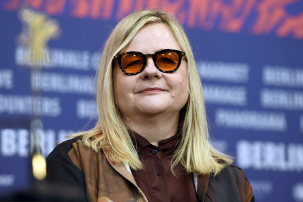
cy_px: 101
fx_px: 1430
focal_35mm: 170
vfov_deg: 8.1
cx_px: 152
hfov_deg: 12.1
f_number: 3.5
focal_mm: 170
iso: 1000
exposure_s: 1/250
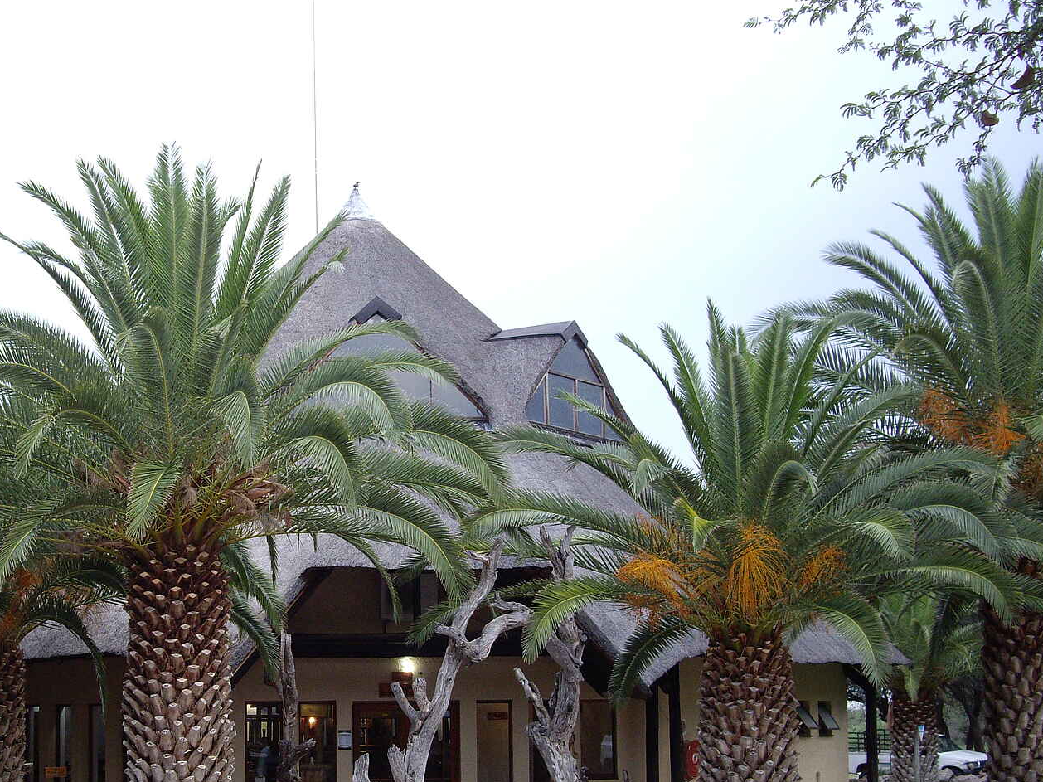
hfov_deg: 32.8
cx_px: 308
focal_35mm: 58
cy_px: 579
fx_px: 1747
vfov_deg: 25.0
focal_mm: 7.9
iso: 200
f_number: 2.8
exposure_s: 1/80
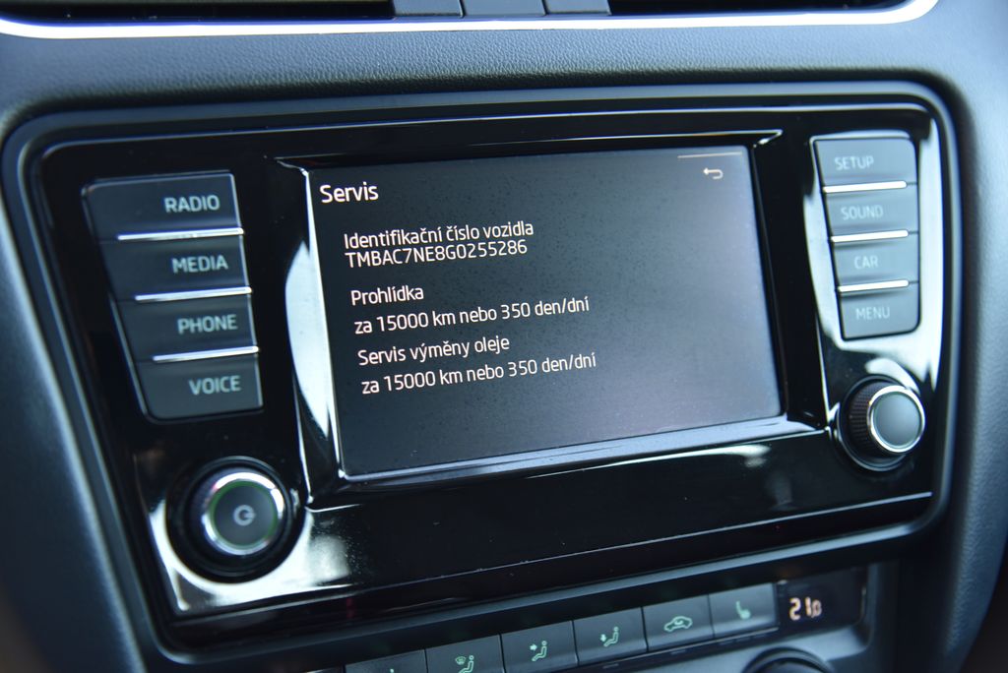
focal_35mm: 52
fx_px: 1457
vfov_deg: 26.0
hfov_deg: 38.2
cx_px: 504
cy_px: 336
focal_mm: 52
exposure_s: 1/20
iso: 500
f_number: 4
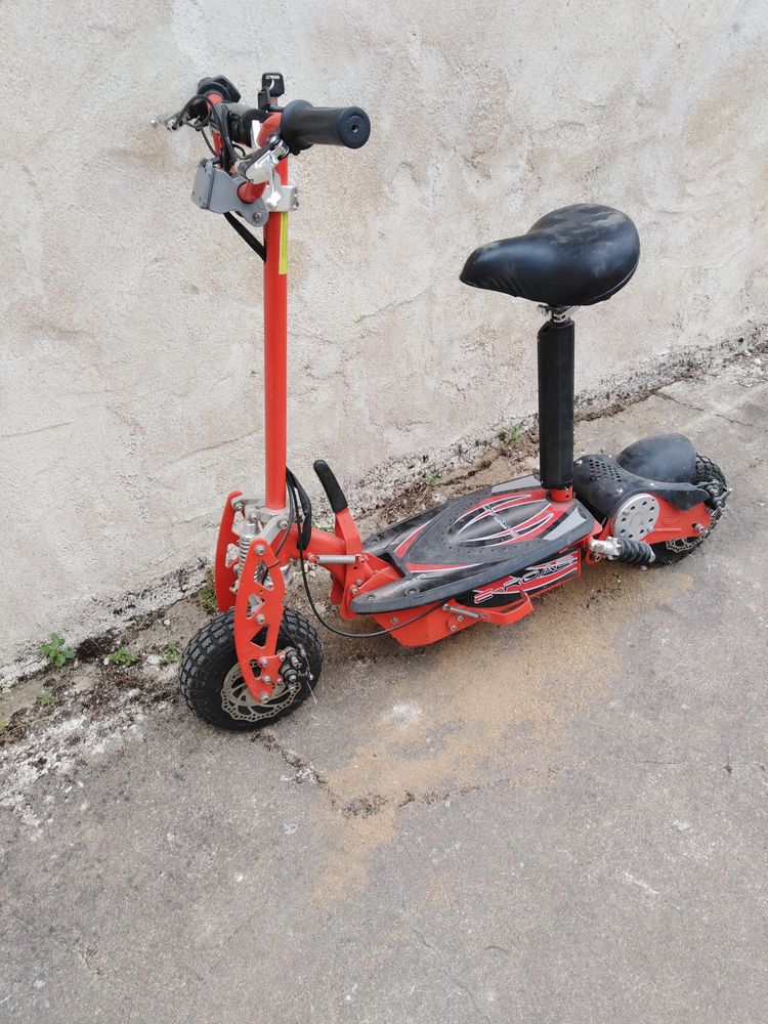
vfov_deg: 67.3
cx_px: 384
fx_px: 769
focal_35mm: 26
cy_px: 512
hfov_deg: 53.1
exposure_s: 1/225
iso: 100
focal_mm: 3.46
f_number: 2.2
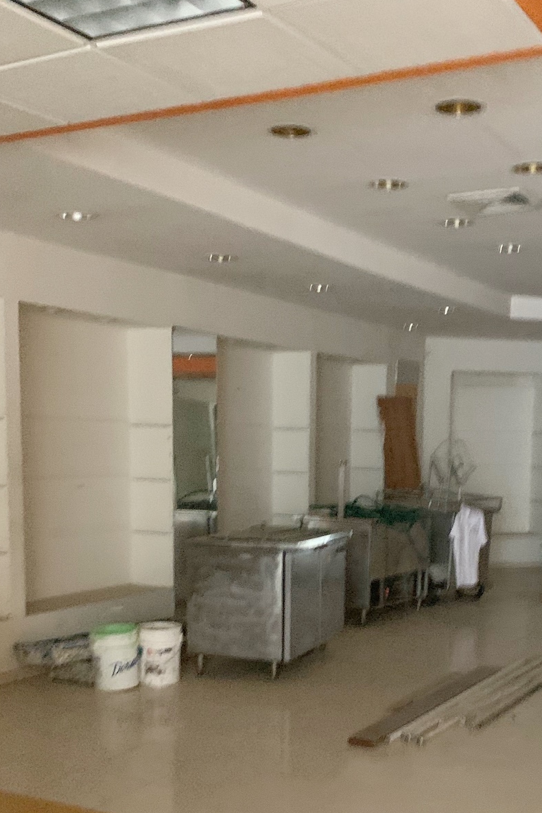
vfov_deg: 42.0
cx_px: 338
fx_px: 1039
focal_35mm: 46
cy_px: 563
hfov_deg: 29.1
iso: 640
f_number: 1.8
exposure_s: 1/30
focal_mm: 4.25
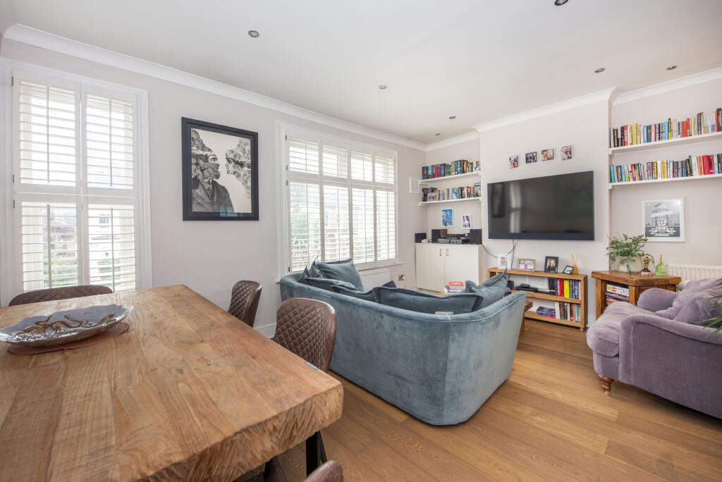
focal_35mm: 14
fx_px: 281
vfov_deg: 81.3
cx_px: 361
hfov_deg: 104.2
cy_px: 241
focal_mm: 14
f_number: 6.3
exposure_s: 1/8
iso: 400
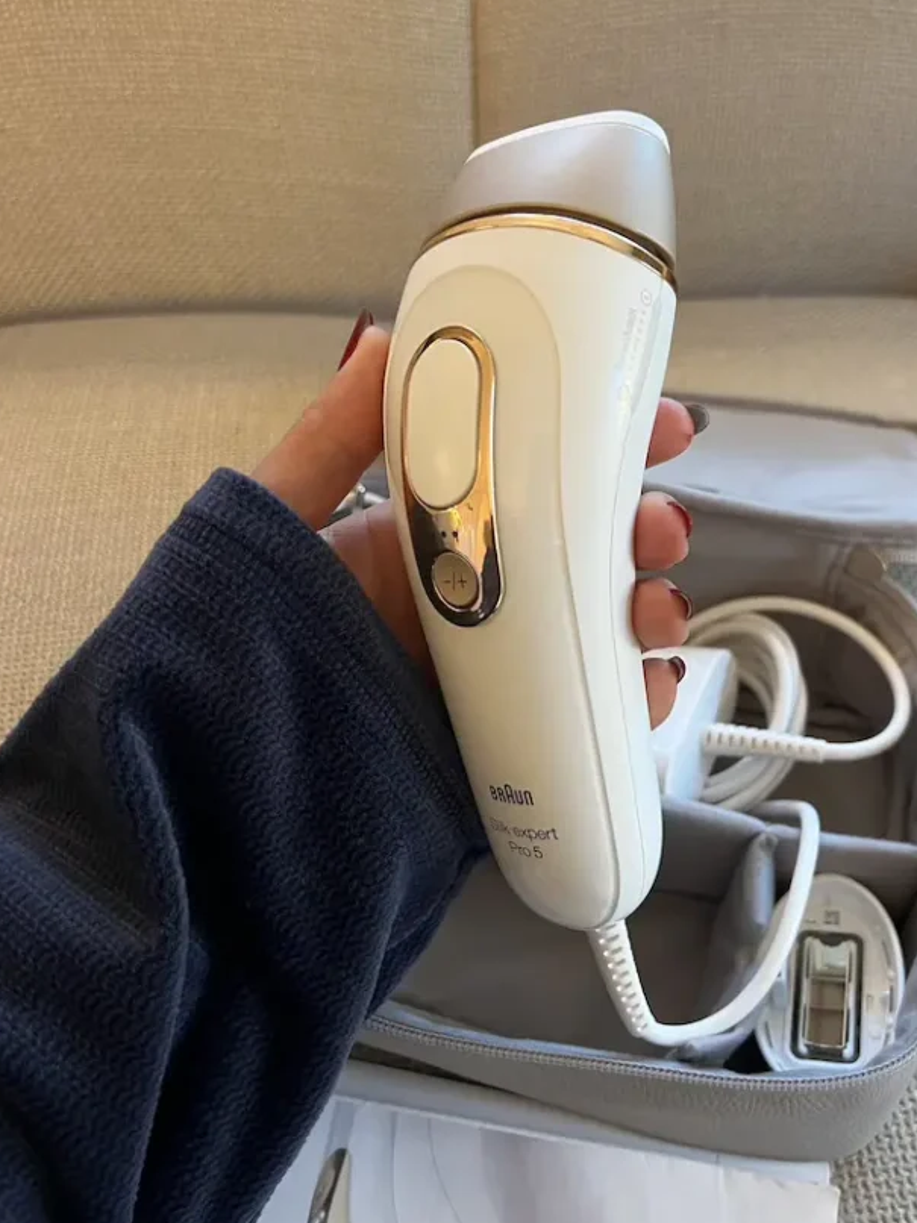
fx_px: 1166
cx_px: 571
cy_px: 615
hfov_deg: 42.6
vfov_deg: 55.4
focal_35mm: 33
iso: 320
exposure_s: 1/50
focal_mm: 5.7
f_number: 1.5
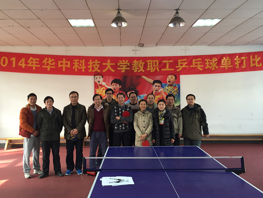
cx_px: 130
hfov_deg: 56.8
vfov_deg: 44.2
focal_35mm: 32
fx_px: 243
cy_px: 98
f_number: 2.2
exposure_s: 1/30
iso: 50
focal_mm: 4.15
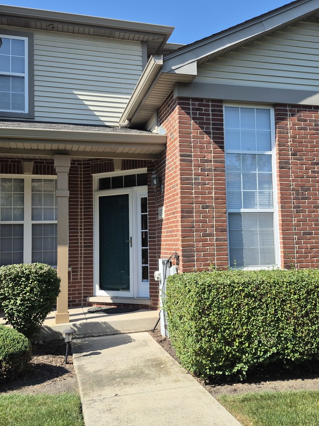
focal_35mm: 33
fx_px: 405
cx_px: 172
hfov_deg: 42.9
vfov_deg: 55.3
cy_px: 206
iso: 25
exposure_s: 1/1060
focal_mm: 5.4
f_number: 1.8
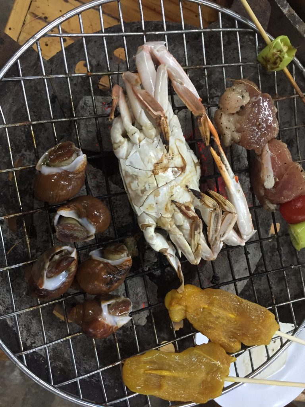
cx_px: 152
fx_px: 341
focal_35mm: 29
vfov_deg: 61.7
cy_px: 204
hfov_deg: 48.2
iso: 250
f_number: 2.2
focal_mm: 4.15
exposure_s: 1/25
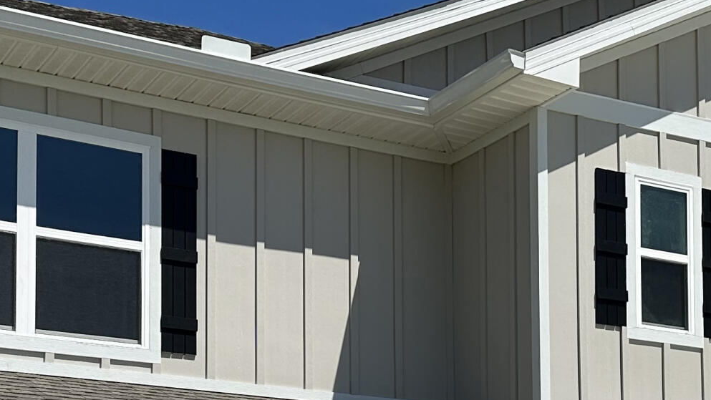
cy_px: 504
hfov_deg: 26.8
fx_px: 1490
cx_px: 358
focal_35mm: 79
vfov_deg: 14.7
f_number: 1.78
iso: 80
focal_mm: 6.86
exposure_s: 1/8929
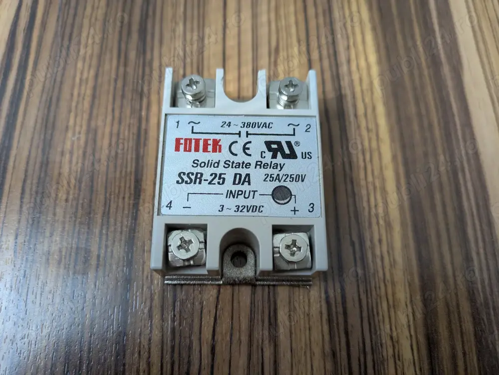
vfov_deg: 54.9
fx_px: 361
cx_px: 250
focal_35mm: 25
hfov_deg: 69.4
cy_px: 188
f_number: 1.89
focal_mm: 5.43
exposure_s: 1/100
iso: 145
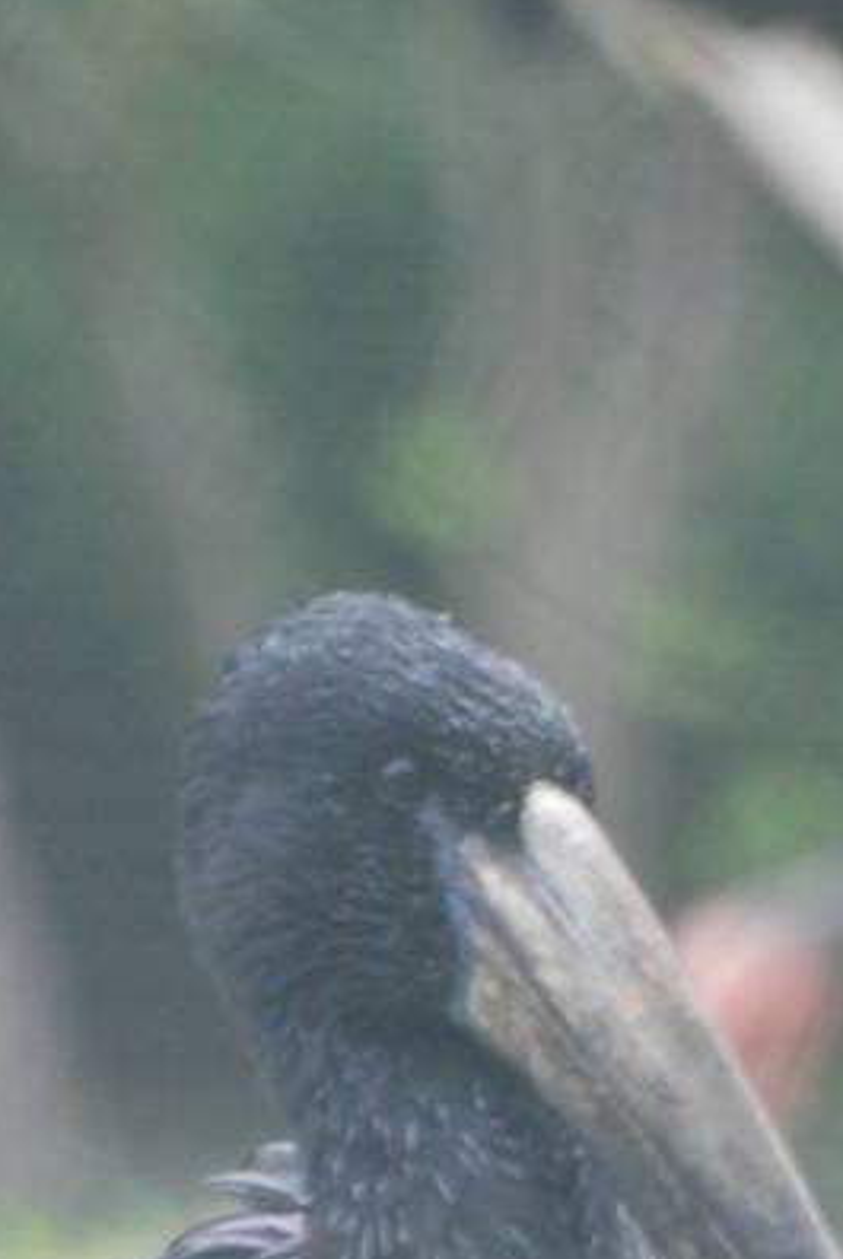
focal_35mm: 1816
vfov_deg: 1.1
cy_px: 925
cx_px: 565
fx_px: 63615
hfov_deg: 0.8
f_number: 5.6
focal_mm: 300
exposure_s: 1/125
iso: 400
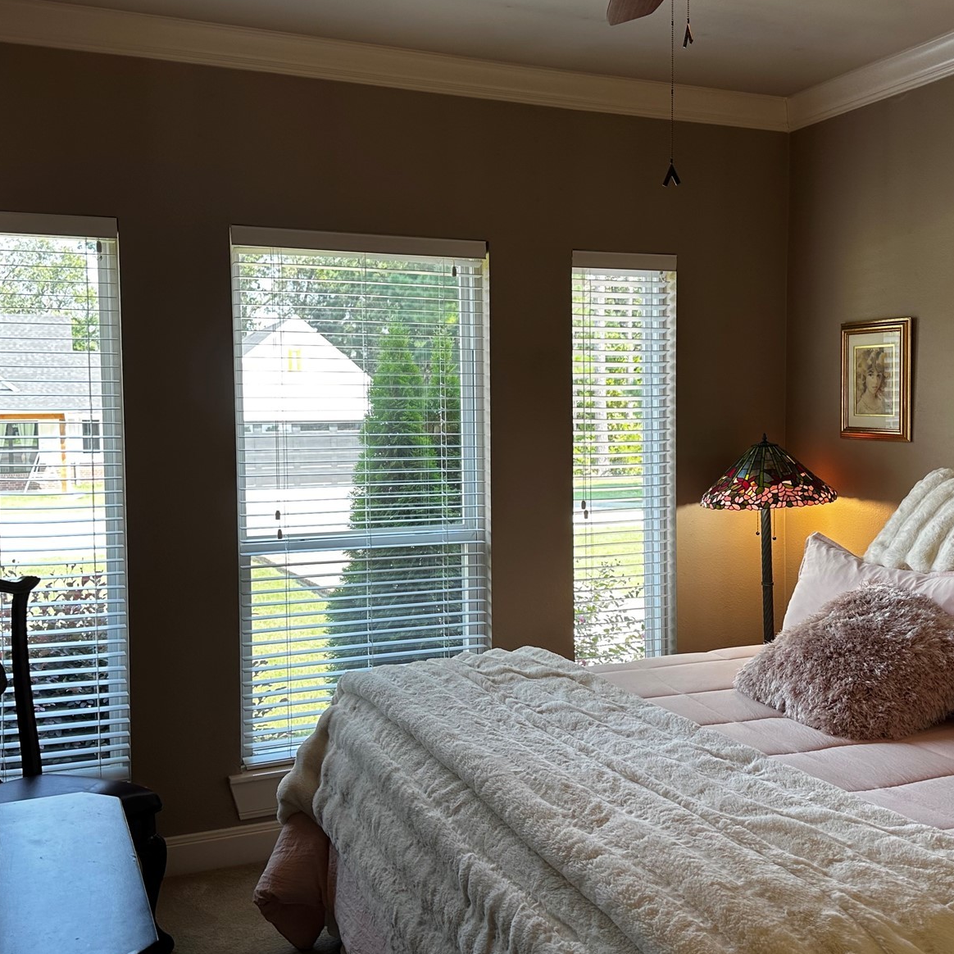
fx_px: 1091
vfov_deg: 47.2
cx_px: 520
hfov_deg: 47.2
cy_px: 465
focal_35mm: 35
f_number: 1.78
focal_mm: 6.86
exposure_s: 1/142
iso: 80
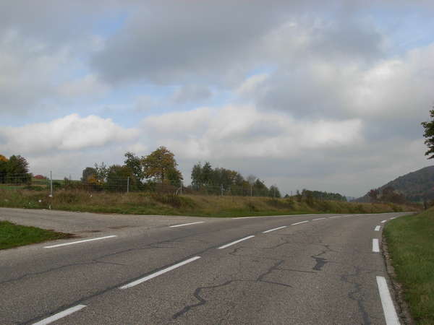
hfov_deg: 49.0
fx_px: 476
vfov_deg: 37.7
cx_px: 217
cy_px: 162
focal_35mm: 38
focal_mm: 6.3
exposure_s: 1/483
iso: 79
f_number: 4.9
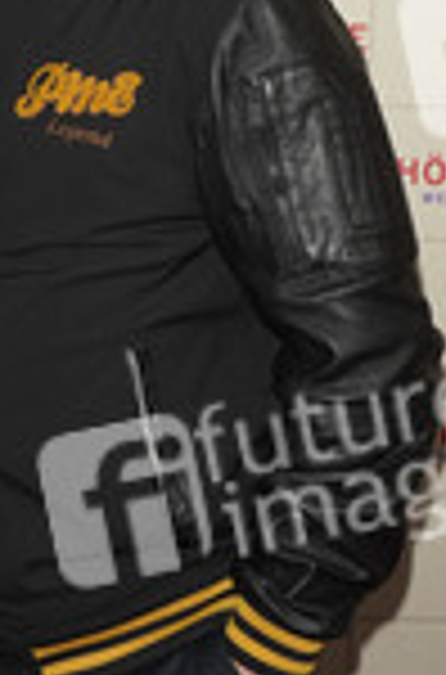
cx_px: -140
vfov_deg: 17.8
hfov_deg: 11.5
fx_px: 2152
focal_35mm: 115
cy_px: 256
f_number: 5.6
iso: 320
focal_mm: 43
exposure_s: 1/160
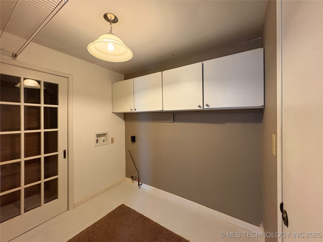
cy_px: 121
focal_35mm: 14
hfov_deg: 102.1
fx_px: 131
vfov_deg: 85.7
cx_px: 162
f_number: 2.2
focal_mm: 2.22
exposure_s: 1/60
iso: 400
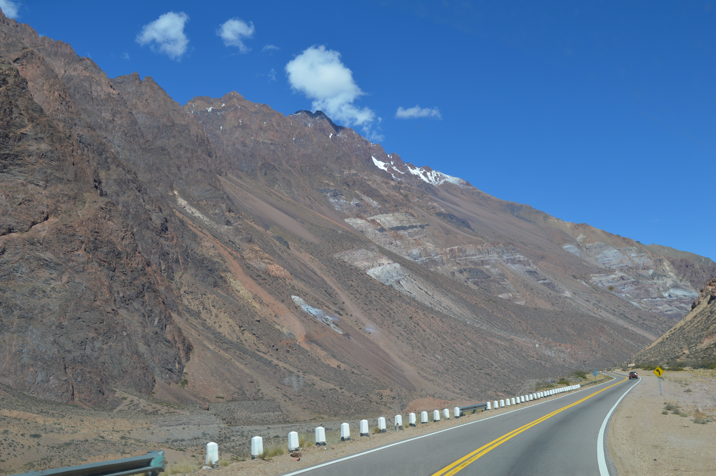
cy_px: 238
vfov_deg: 34.1
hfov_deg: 49.6
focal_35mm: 39
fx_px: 775
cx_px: 358
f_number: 8
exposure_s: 1/250
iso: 100
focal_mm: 26
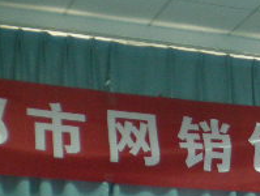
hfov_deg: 15.7
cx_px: 286
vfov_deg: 12.1
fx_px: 918
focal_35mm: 122
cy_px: 193
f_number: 3.1
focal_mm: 6.3
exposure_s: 1/22.6
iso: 200
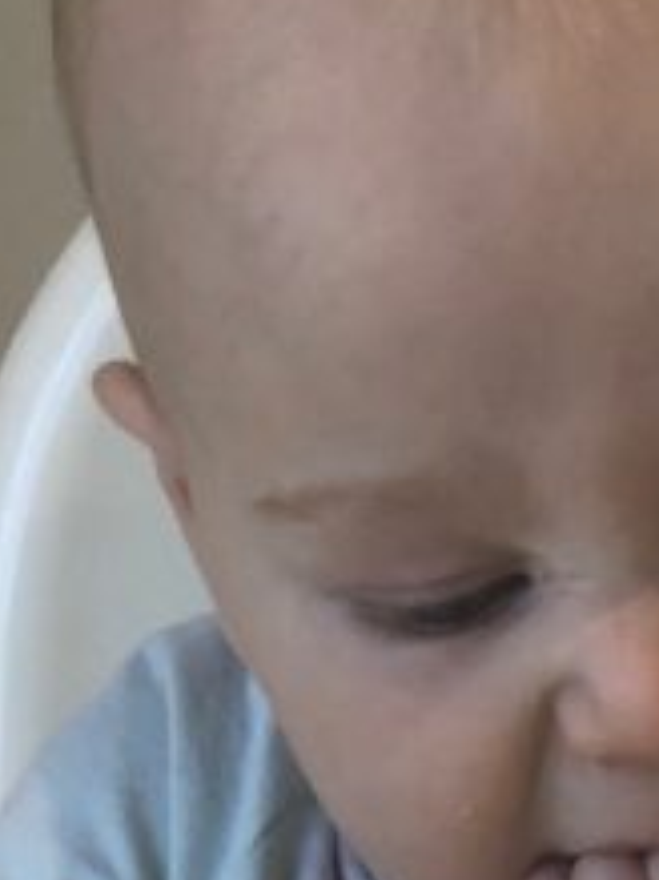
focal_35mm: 131
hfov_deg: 11.2
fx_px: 3328
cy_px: 1571
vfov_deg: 13.5
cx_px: 639
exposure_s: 1/40
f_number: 1.8
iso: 25
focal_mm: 4
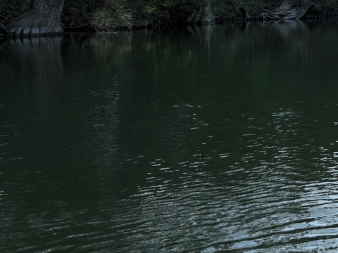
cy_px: -22
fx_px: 625
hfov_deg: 26.9
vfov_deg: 21.8
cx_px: 404
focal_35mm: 64
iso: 230
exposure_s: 1/1000
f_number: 2.8
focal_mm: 12.29
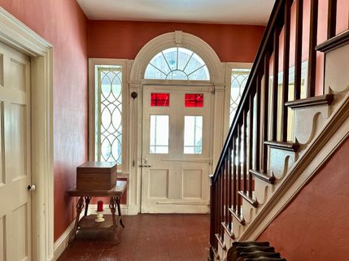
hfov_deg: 63.5
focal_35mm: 28
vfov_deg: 49.6
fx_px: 282
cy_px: 139
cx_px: 170
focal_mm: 6.86
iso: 160
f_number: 1.78
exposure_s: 1/120
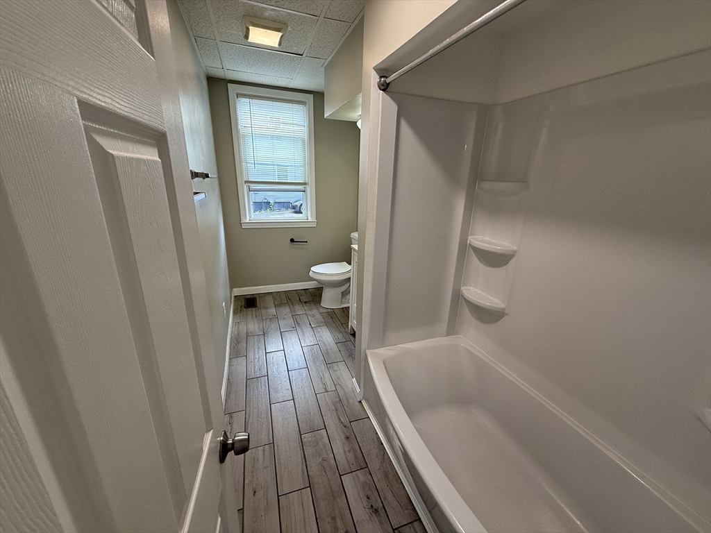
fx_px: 288
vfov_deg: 85.7
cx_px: 356
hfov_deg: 102.1
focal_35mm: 14
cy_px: 266
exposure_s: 1/120
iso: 125
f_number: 2.2
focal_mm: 2.22
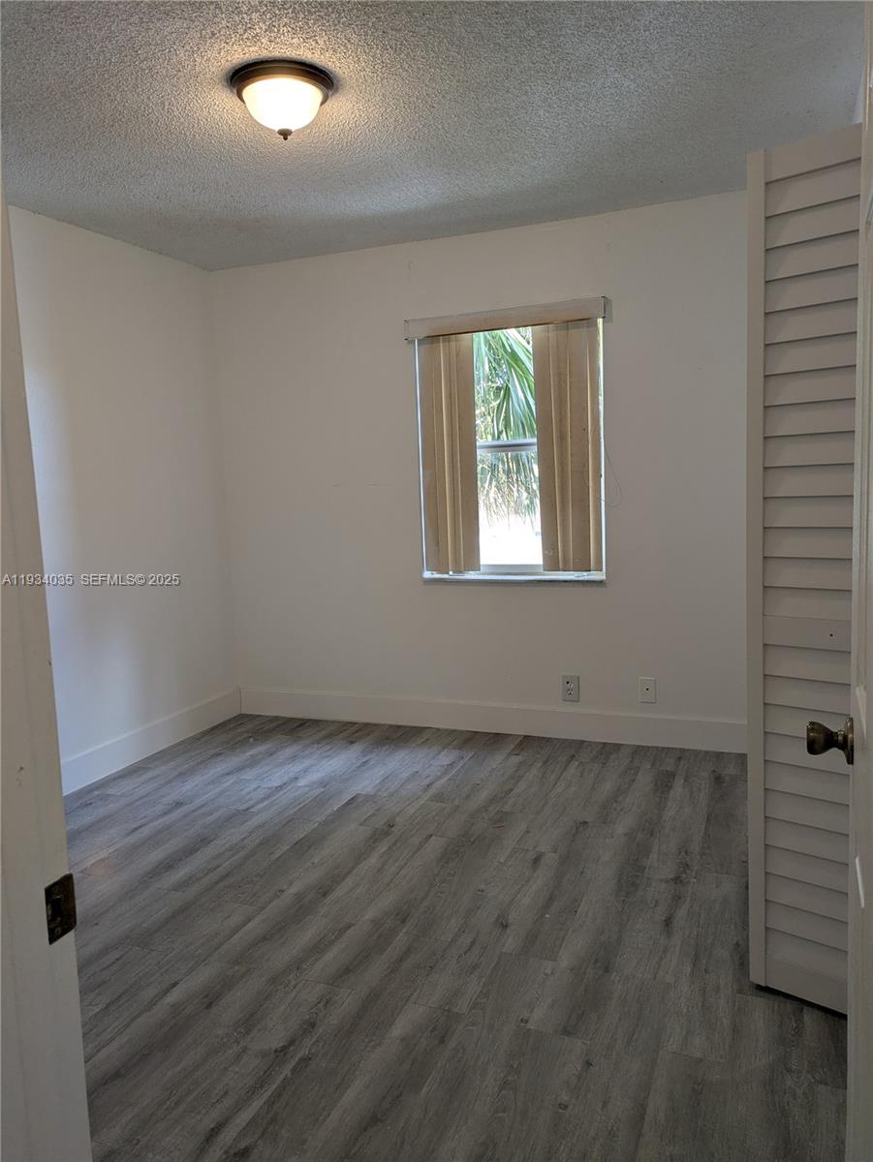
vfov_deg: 69.4
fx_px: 840
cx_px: 436
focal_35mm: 25
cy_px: 581
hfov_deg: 54.9
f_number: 1.89
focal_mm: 5.43
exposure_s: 1/120
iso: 63
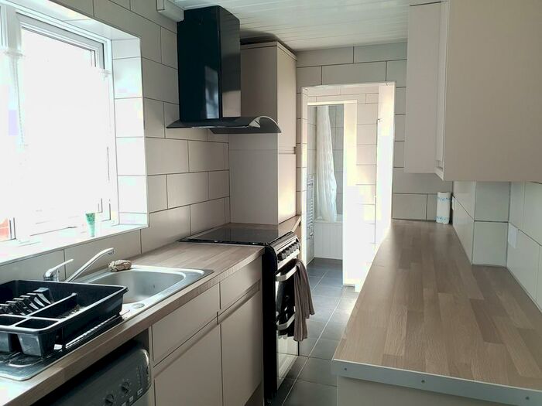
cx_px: 271
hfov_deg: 67.3
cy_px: 203
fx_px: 407
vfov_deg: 53.1
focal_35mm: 26
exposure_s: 1/50
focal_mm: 4.3
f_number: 2.4
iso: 200
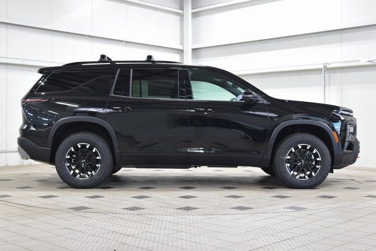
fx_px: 501
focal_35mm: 48
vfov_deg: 28.1
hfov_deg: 41.1
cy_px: 126
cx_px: 188
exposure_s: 1/15
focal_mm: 32
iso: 800
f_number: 6.3
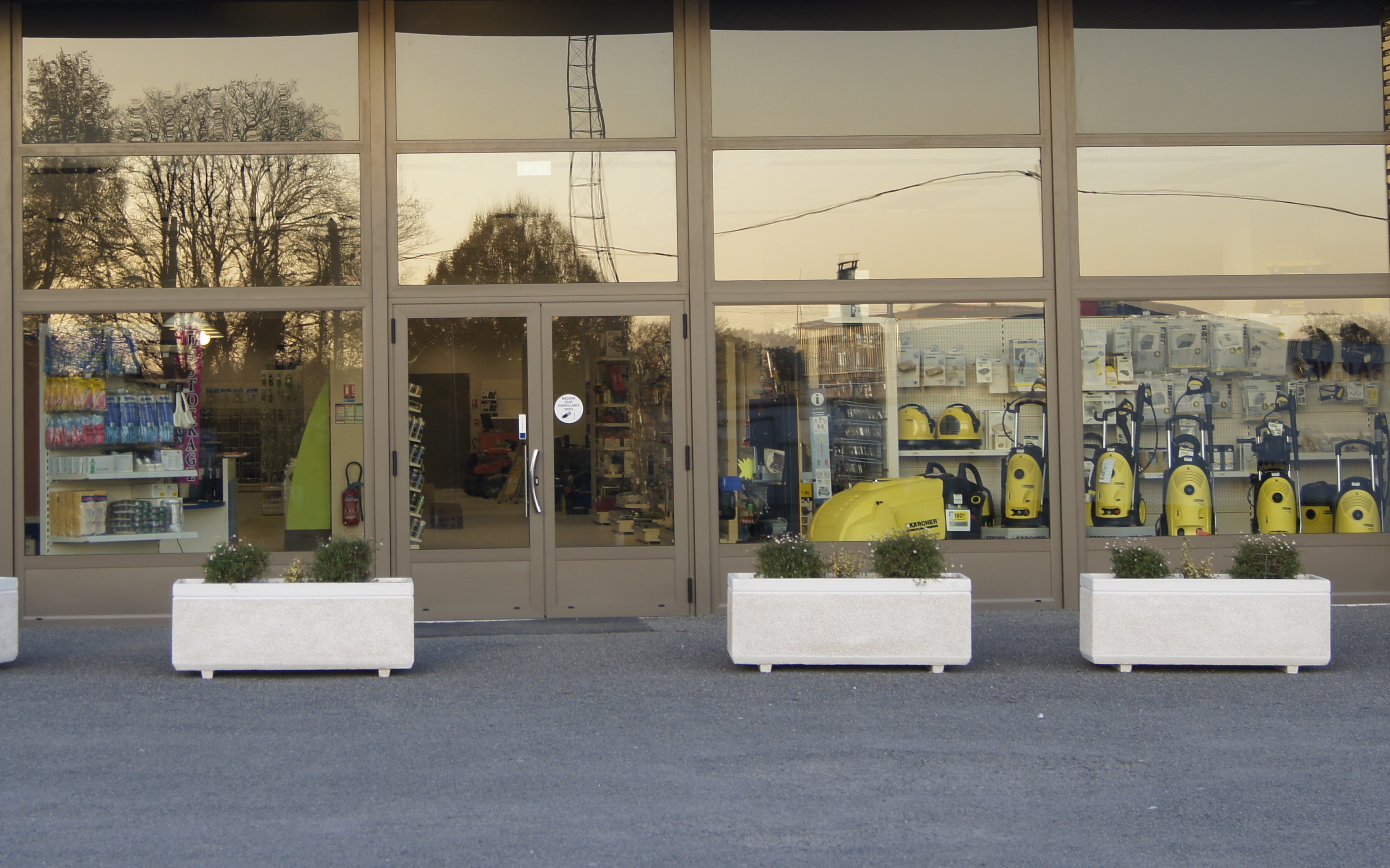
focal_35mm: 86
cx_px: 516
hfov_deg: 24.1
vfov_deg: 15.1
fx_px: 3251
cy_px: 175
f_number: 5
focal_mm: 35
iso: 100
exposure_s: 1/60
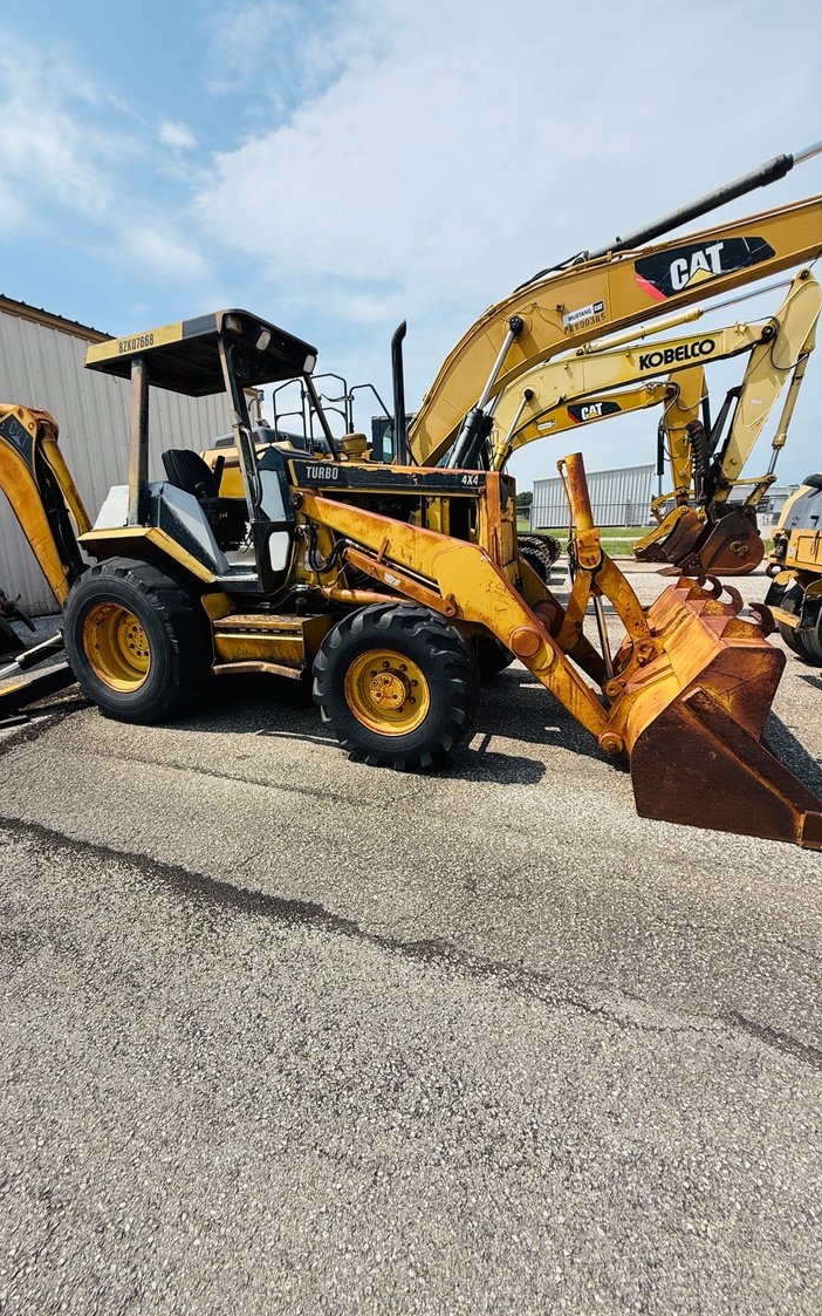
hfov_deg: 74.4
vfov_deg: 101.5
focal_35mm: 15
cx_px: 351
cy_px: 658
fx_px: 538
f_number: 2.2
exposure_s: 1/1464
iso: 50
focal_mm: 2.22
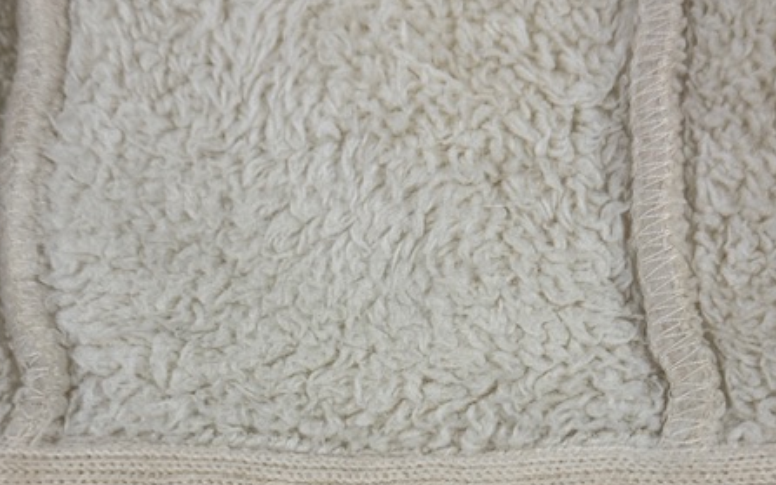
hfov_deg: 28.2
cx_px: 390
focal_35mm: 73
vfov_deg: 17.2
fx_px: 1544
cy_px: 546
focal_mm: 6.76
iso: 50
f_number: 1.78
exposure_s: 1/134
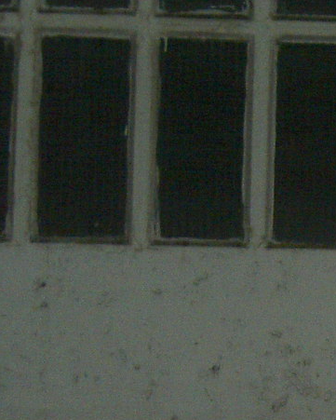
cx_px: 476
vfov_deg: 14.2
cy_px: 312
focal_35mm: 135
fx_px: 1678
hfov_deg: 11.1
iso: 100
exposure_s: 1/59.5
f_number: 2.8
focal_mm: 8
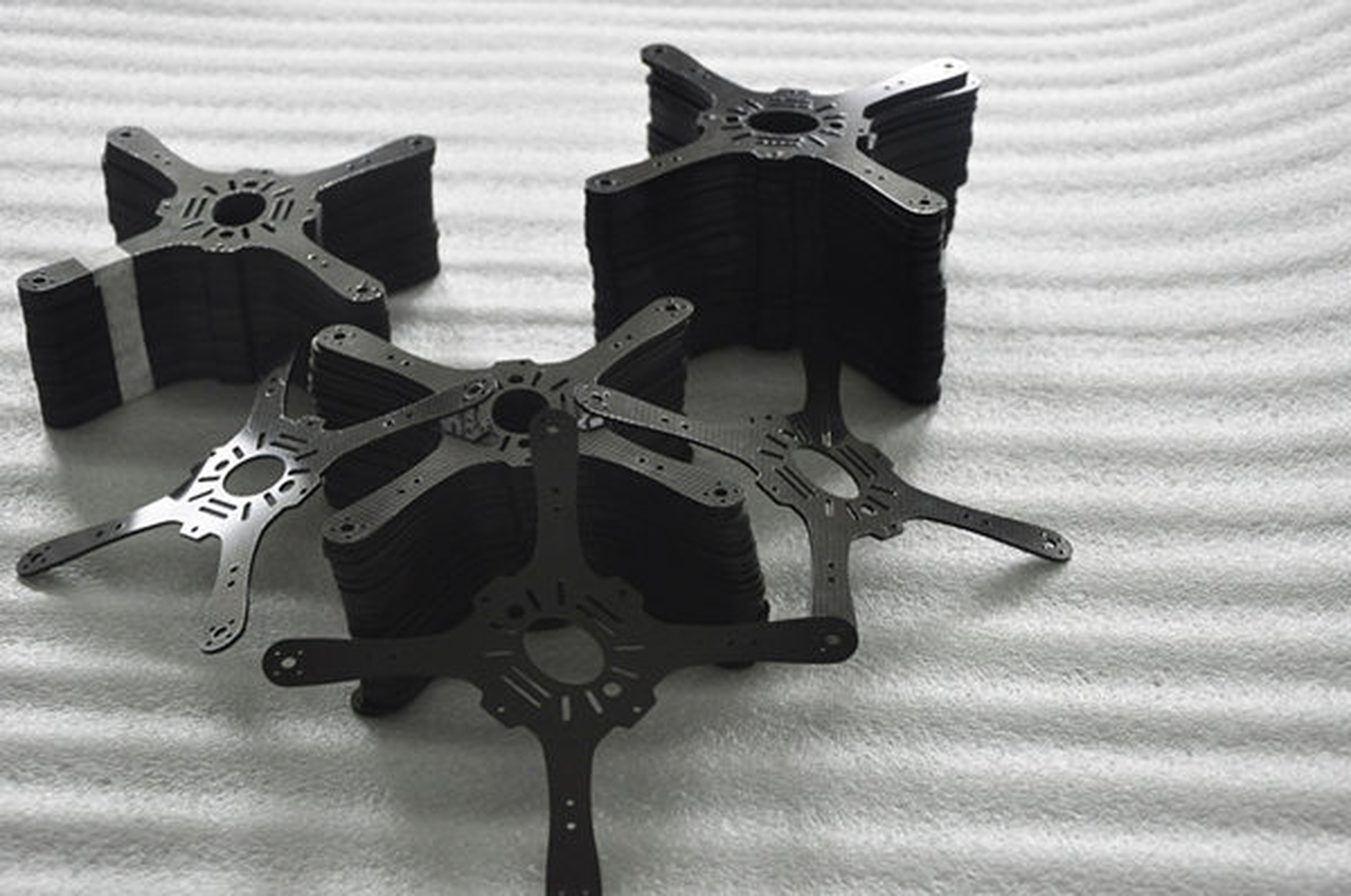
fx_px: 2529
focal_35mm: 68
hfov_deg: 29.9
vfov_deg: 20.1
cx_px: 676
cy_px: 448
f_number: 4.8
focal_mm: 45
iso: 800
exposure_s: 1/45
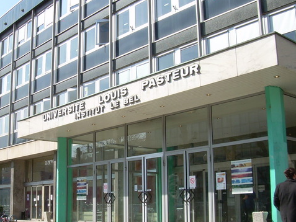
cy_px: 122
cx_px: 112
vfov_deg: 28.6
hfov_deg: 37.3
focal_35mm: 51
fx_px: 436
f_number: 4.6
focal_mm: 6.3
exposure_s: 1/324
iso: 50
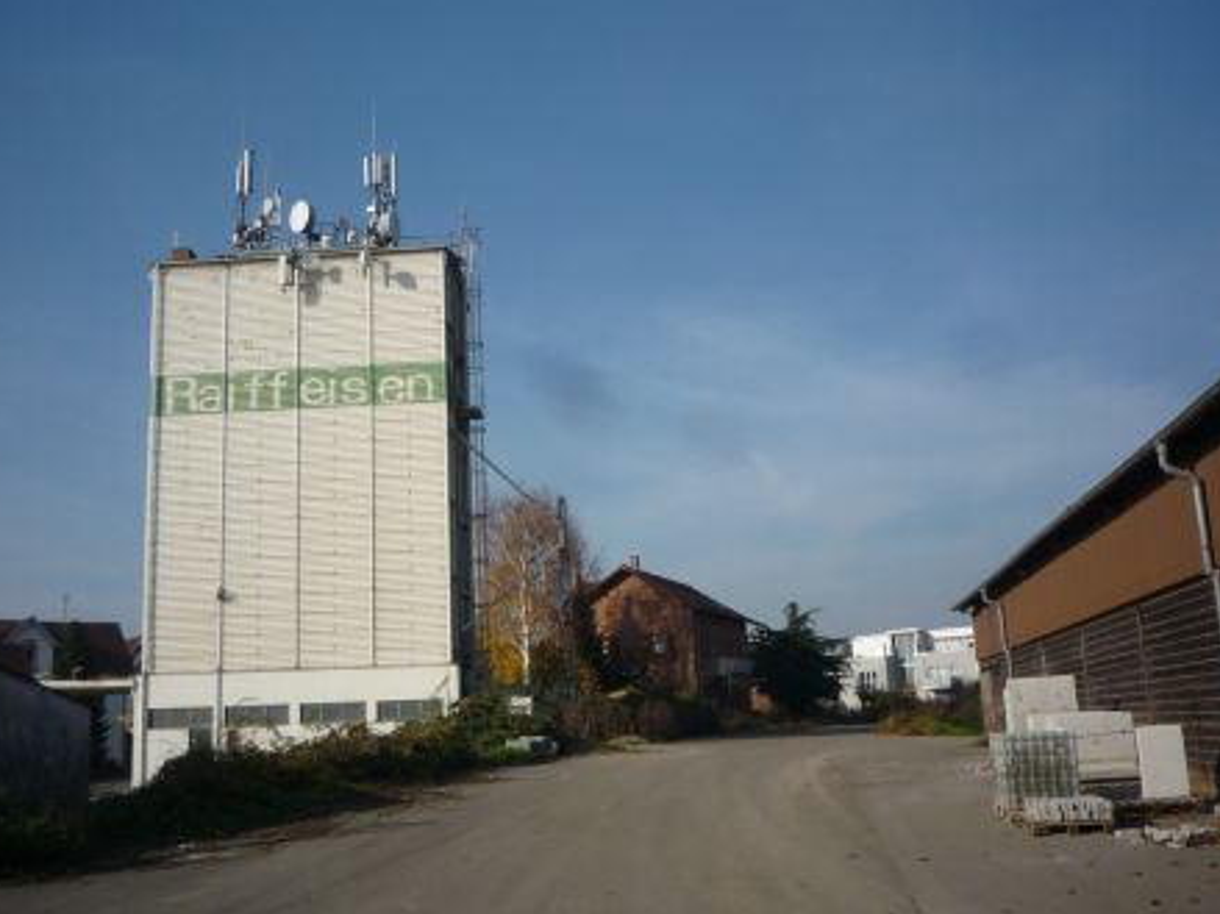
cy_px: 483
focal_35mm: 35
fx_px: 1233
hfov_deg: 52.6
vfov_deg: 40.7
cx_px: 578
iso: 100
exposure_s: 1/500
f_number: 5.6
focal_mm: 5.2
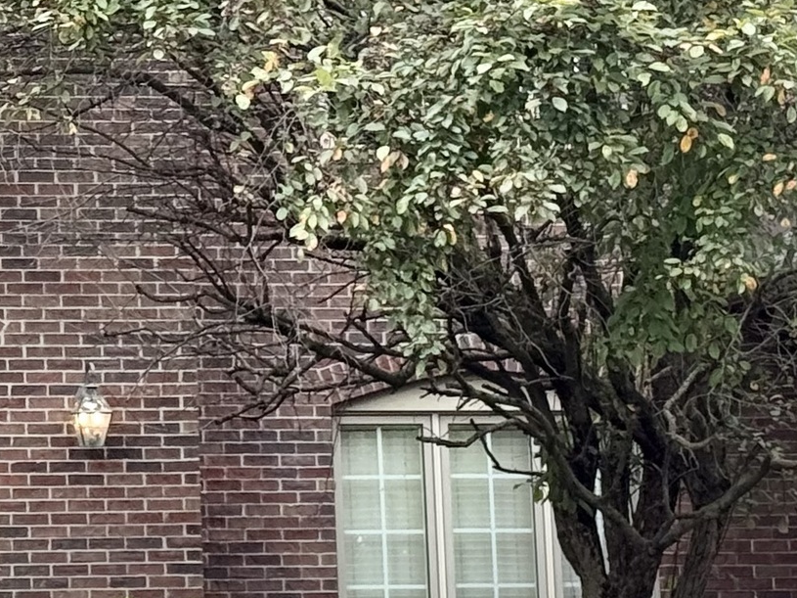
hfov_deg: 10.8
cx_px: -131
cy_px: 12
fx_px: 4167
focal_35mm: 181
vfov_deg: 8.2
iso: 80
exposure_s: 1/987
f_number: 1.78
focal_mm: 6.76
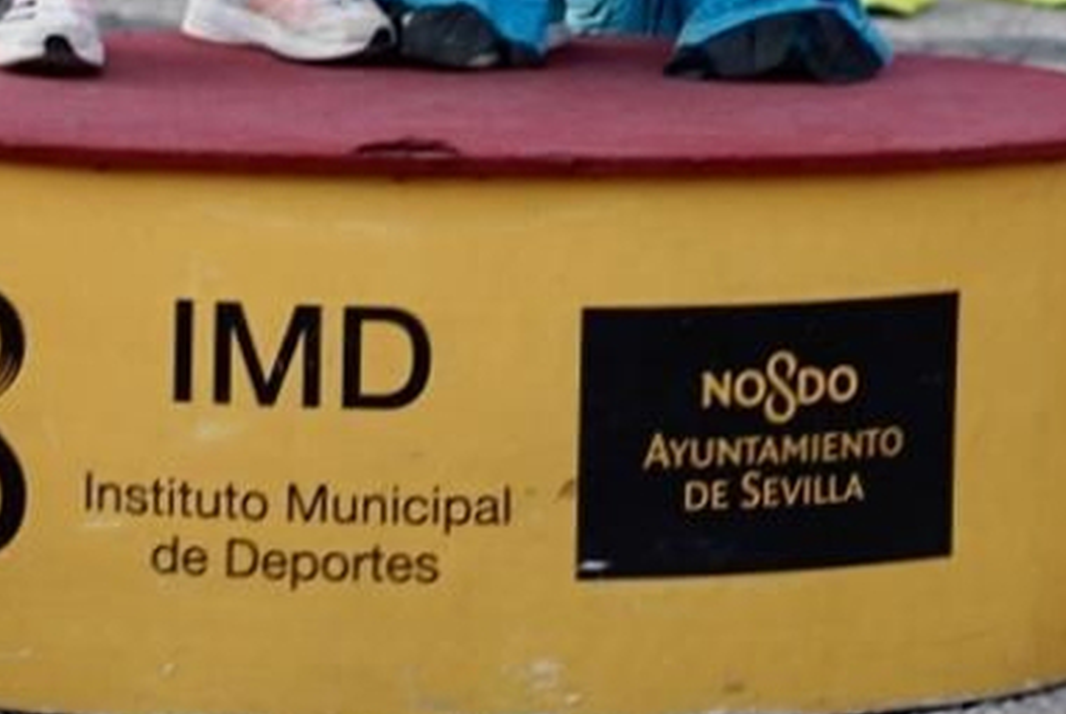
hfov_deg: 8.9
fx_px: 6848
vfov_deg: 5.9
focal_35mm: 231
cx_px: 462
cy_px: -556
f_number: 2
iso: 160
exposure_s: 1/160
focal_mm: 55
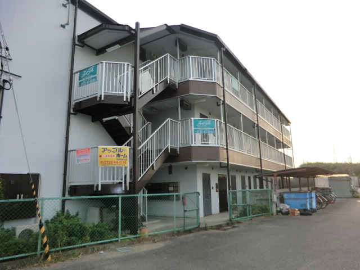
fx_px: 250
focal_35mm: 24
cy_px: 135
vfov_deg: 56.8
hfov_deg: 71.6
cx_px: 180
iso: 80
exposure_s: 1/250
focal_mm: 4.3
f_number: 3.2
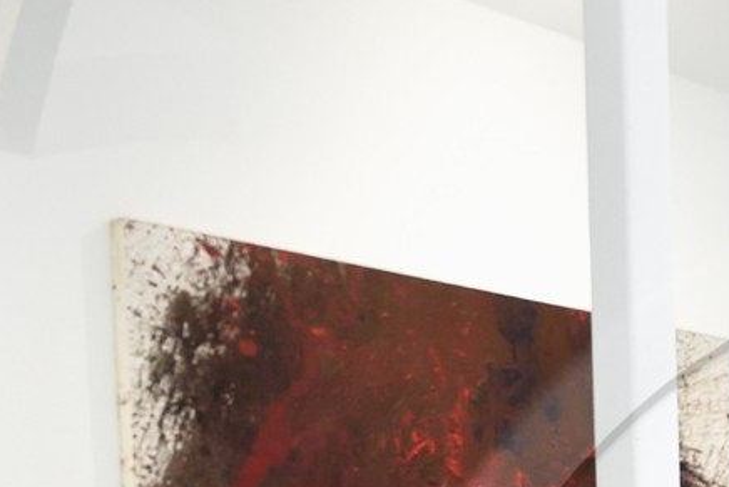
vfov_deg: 13.9
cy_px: 875
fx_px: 1782
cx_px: 1042
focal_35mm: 88
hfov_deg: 20.4
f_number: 5
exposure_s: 1/160
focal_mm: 24
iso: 1600
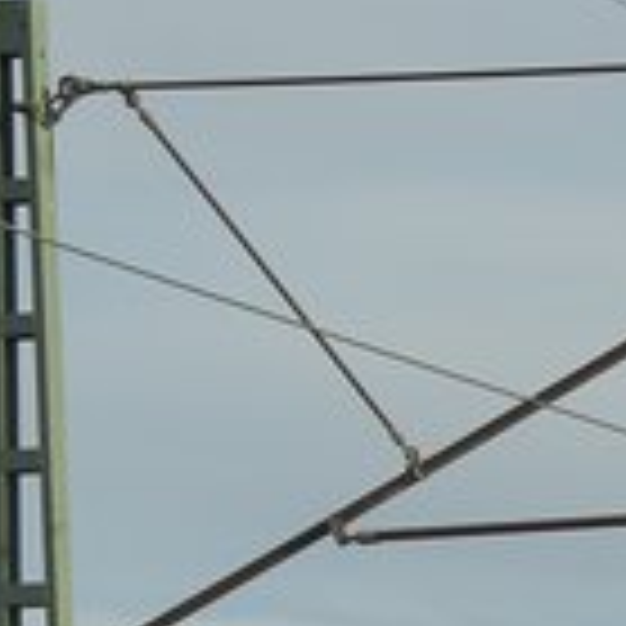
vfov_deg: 6.1
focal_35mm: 275
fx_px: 5620
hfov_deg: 5.8
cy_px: 1500
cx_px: 2054
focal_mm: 25
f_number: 8
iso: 125
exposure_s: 1/640
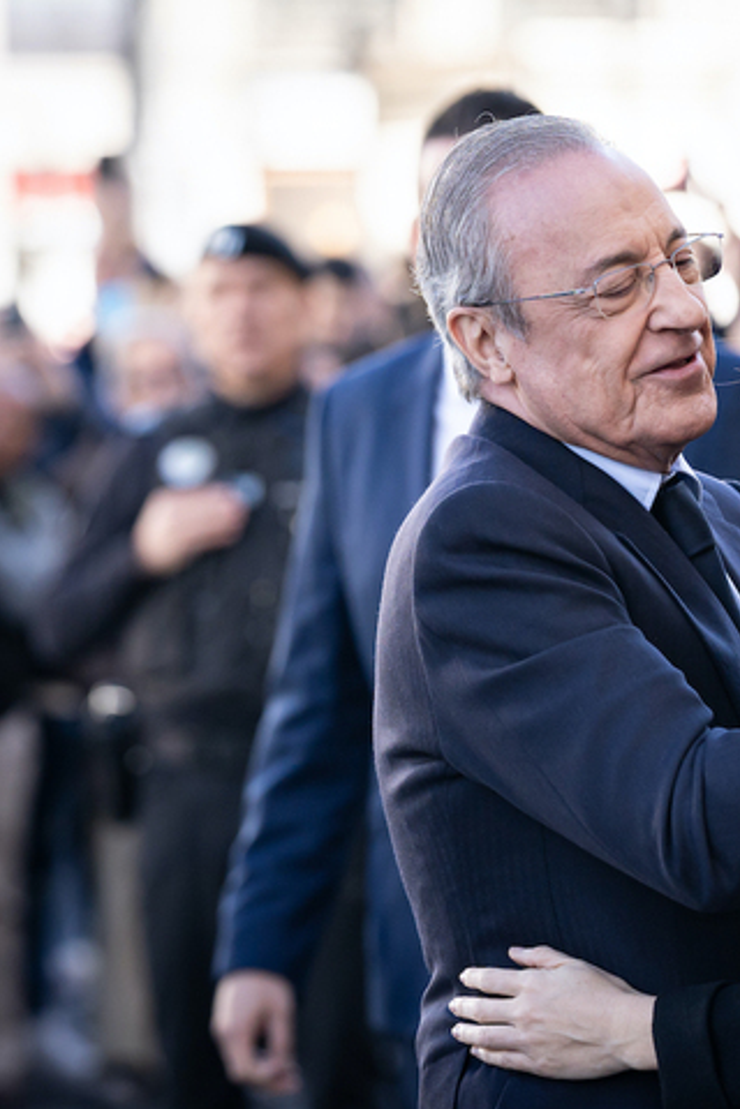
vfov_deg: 10.1
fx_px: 6290
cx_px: 745
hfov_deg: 6.7
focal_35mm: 204
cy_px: 552
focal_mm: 135
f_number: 3.5
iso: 250
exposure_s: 1/800
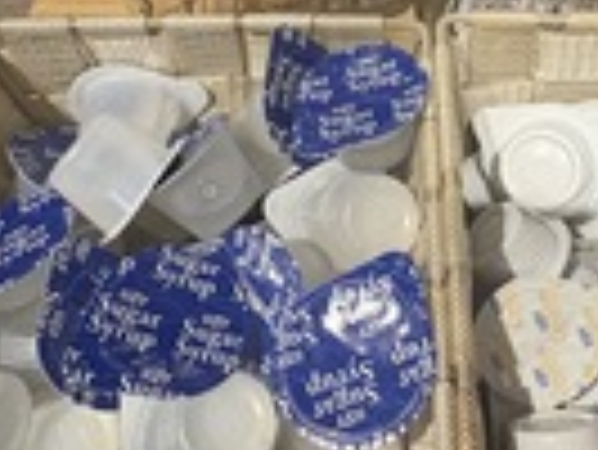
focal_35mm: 42
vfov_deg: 33.9
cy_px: 130
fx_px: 726
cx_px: 405
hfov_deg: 44.0
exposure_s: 1/50
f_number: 2.2
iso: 640
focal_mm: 2.22
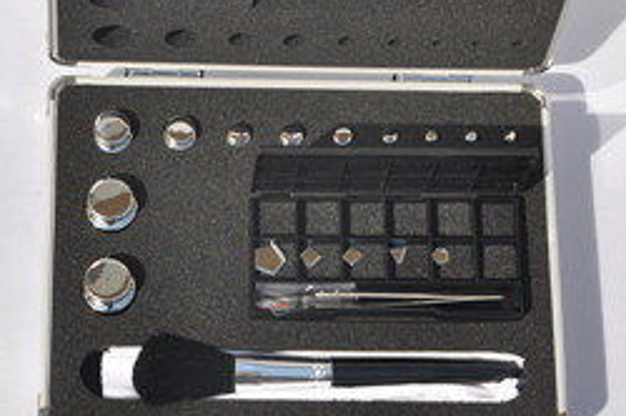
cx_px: 278
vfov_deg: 9.8
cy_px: 154
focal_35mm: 139
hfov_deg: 14.8
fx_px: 2414
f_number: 10
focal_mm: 58
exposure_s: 1/400
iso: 200
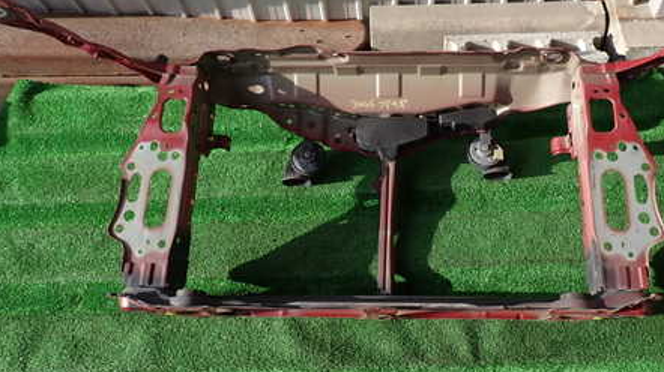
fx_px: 651
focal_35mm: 37
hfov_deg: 53.7
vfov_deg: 31.7
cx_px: 397
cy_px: 129
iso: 100
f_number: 2.8
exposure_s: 1/640
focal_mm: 4.5
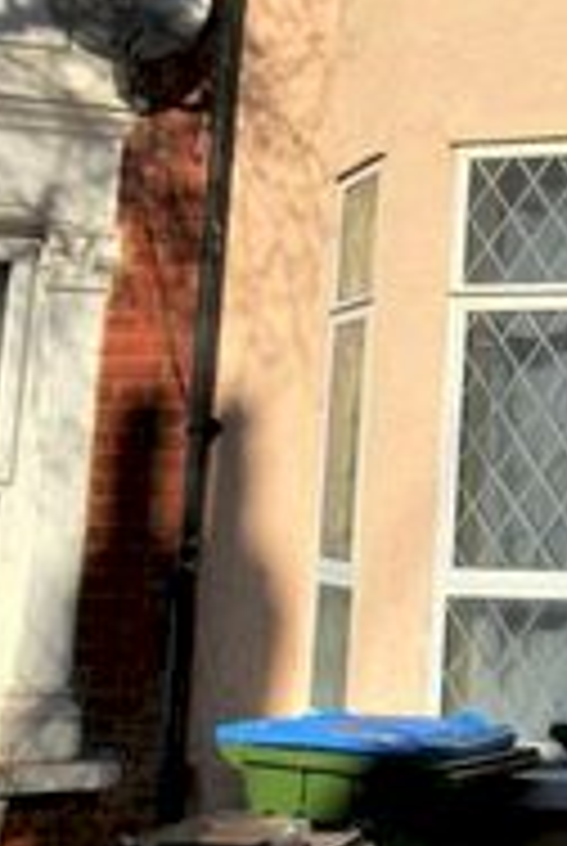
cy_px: -81
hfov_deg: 16.4
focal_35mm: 78
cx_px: 783
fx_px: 1836
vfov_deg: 24.3
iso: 100
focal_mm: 14
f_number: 13
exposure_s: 1/200
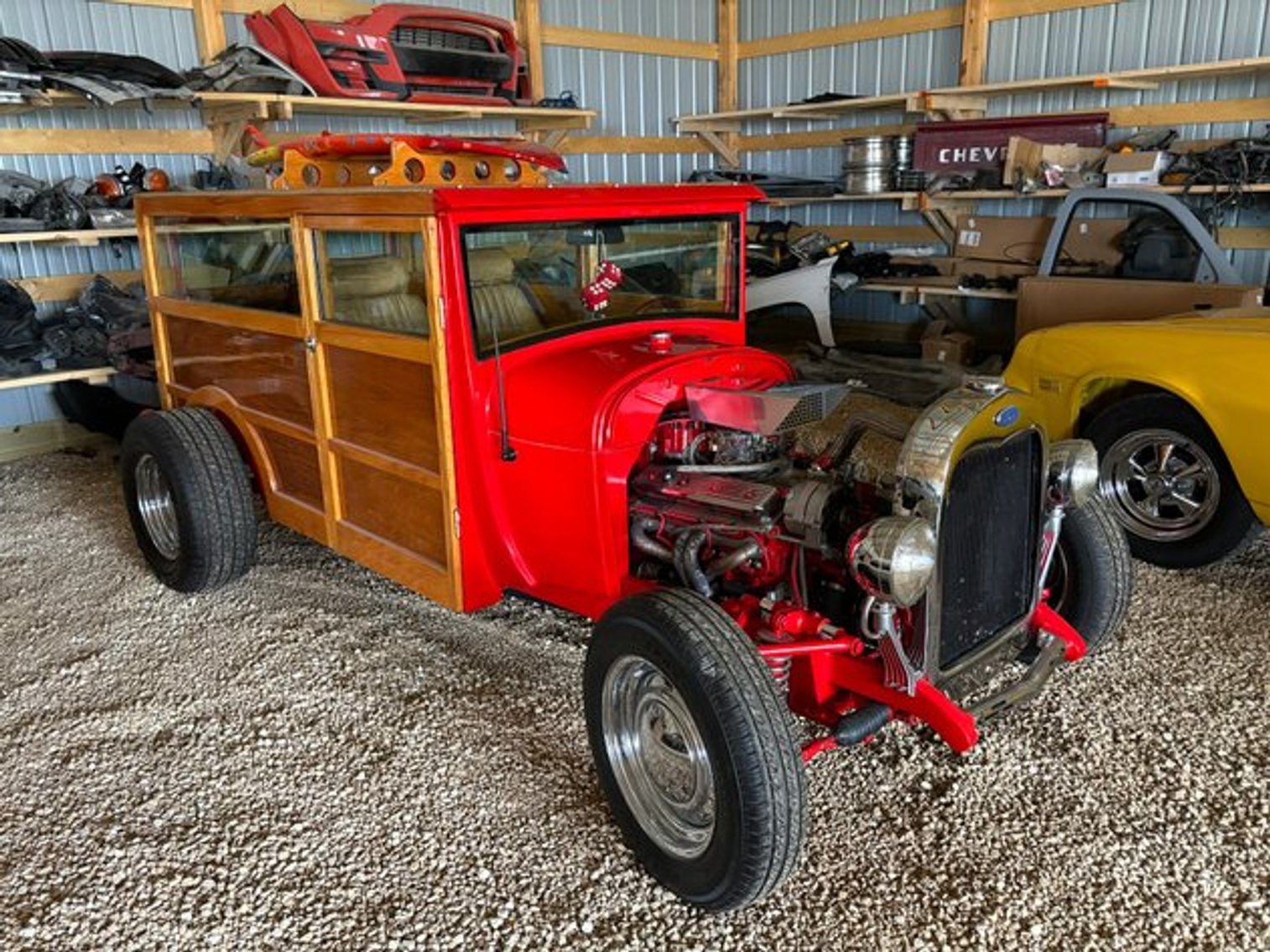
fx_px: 954
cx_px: 635
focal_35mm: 26
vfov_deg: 53.1
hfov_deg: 67.3
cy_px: 476
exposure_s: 1/60
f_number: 1.6
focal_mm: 5.96
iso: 400
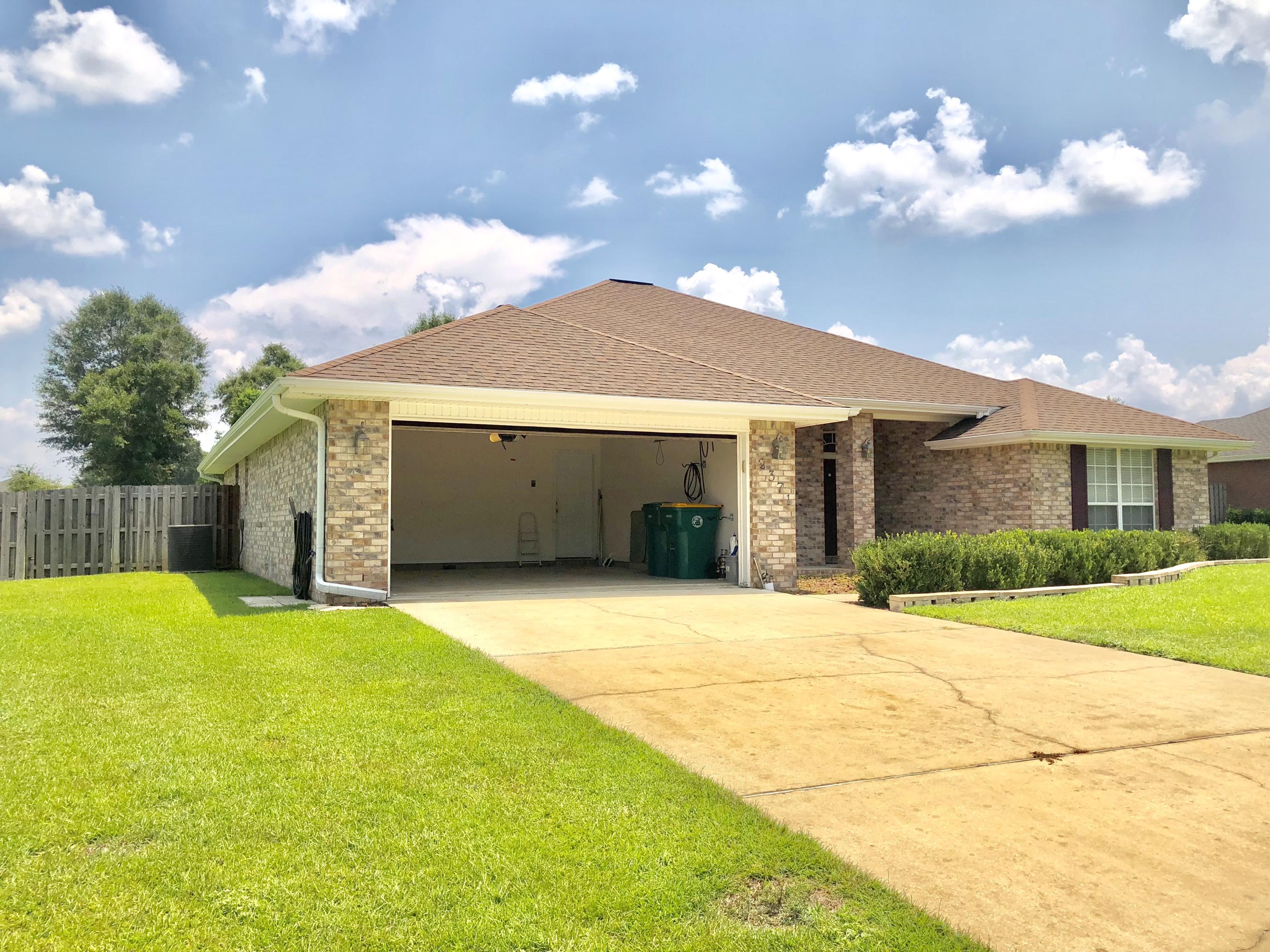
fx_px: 1027
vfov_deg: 49.7
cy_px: 476
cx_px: 635
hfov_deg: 63.4
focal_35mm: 28
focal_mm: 3.99
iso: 25
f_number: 1.8
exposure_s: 1/3205
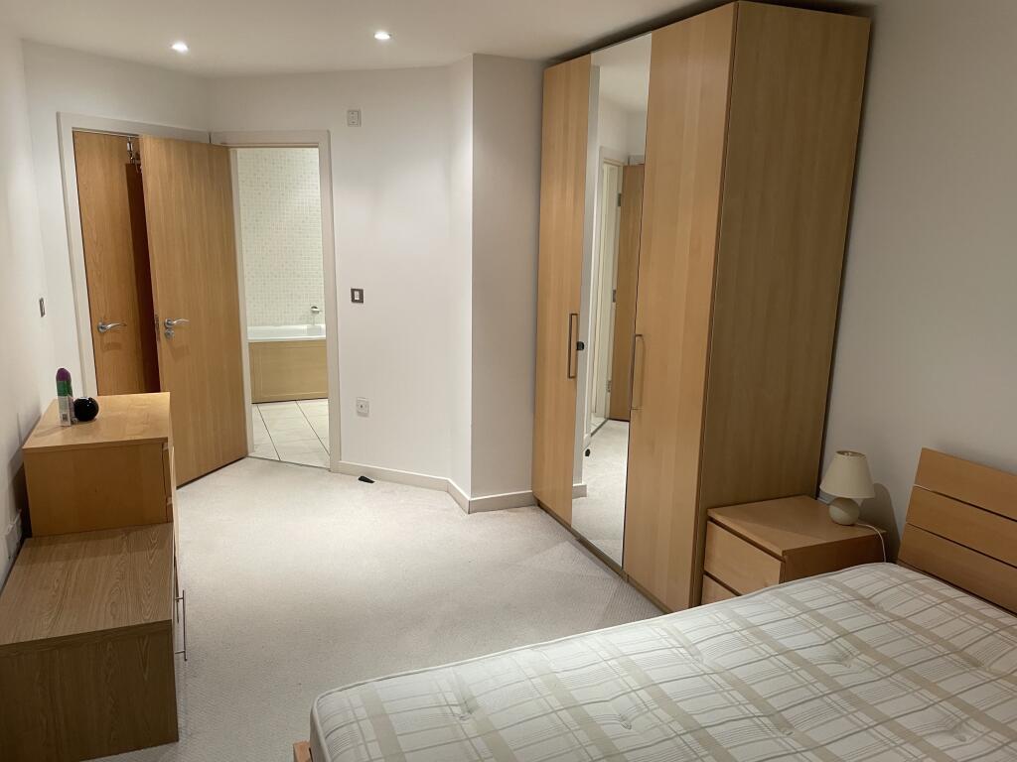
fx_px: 764
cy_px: 381
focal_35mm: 26
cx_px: 508
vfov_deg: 53.1
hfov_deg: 67.3
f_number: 1.6
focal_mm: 4.2
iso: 100
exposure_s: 1/50
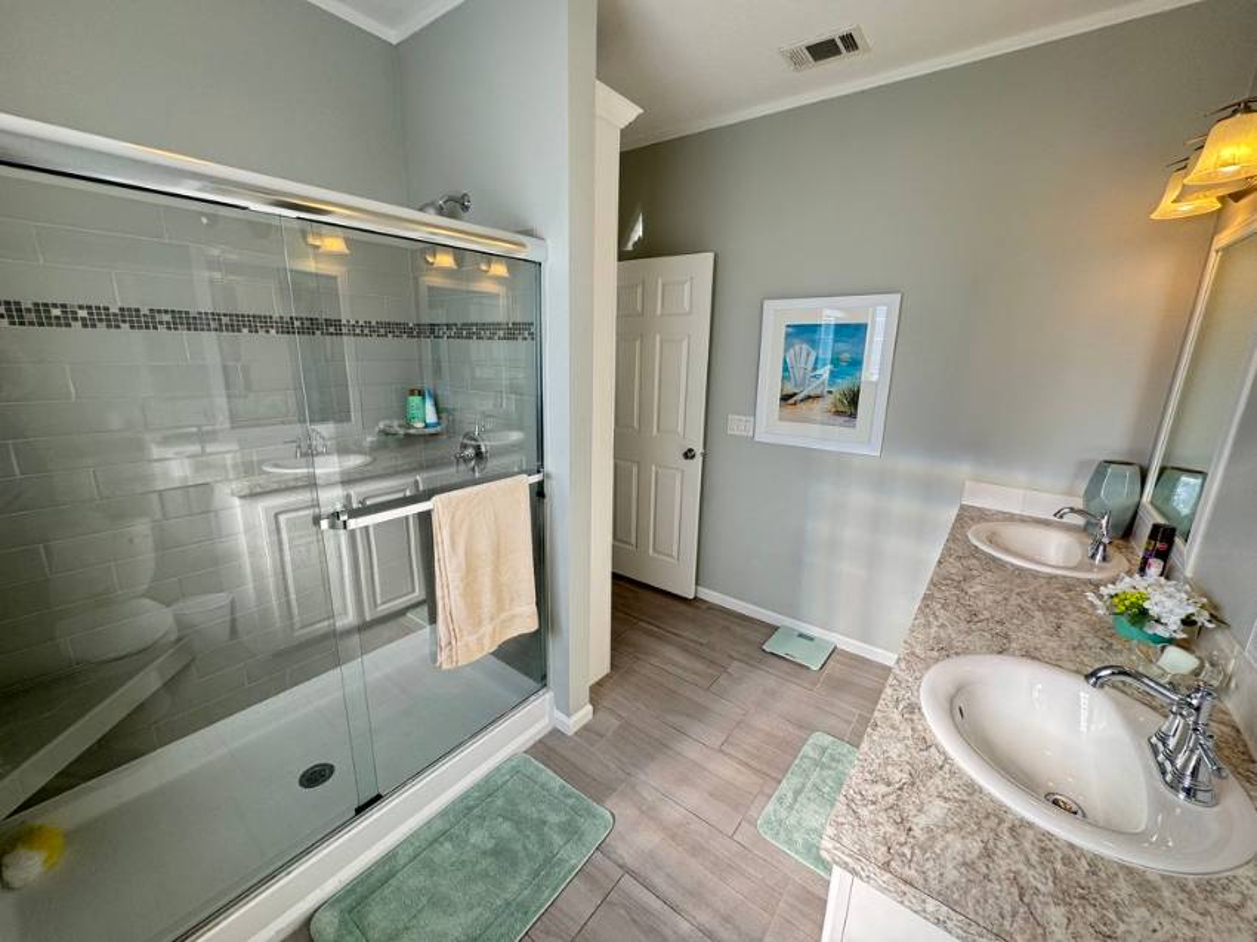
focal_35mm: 14
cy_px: 471
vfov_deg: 85.6
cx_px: 628
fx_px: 508
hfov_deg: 102.1
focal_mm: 2.22
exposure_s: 1/120
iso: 64
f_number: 2.2
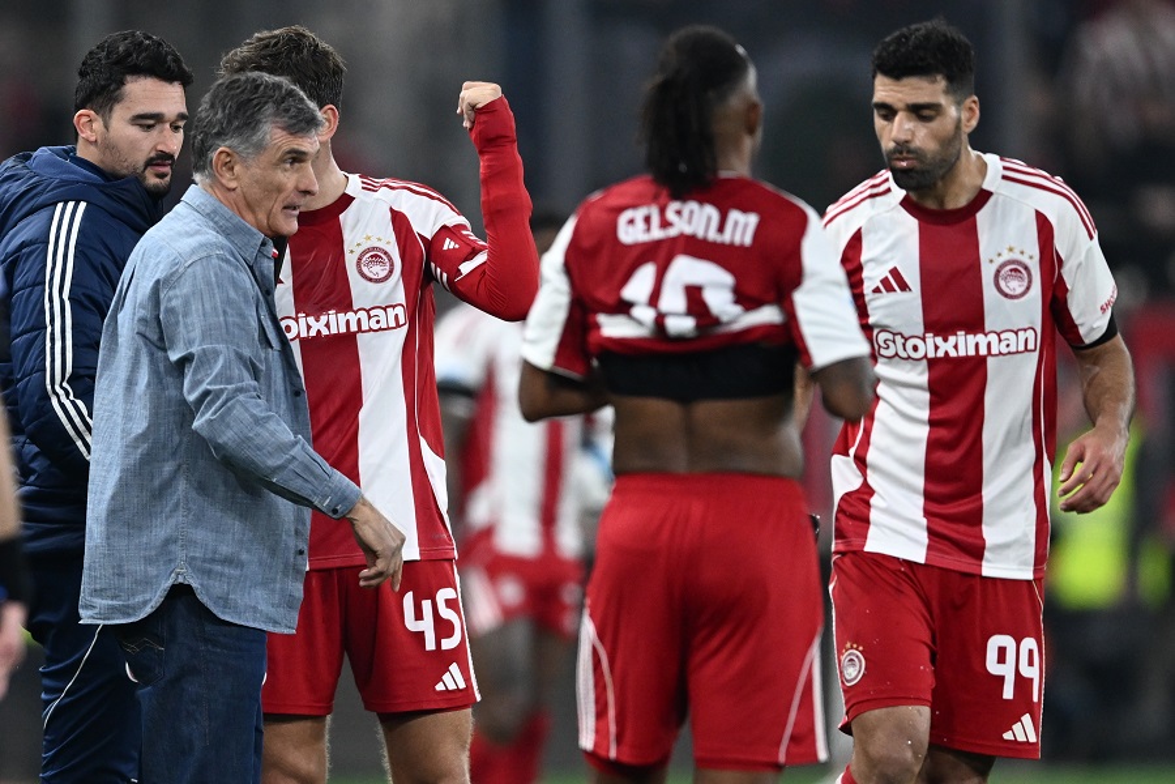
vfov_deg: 3.4
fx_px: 13055
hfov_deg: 5.2
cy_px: 392
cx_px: 588
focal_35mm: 400
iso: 2000
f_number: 2.8
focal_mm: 400
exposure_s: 1/1250
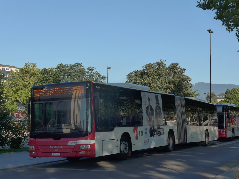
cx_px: 120
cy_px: 90
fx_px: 428
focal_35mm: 62
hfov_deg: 31.2
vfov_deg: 23.7
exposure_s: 1/640
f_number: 4.5
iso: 160
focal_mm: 12.7
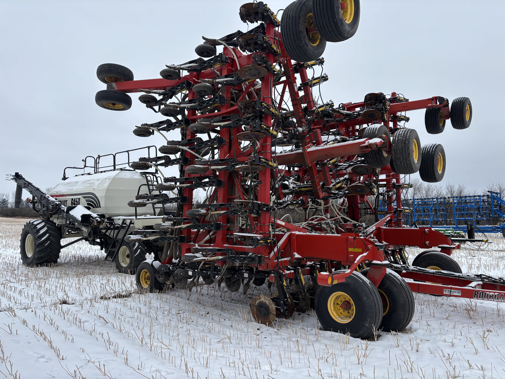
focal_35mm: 26
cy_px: 190
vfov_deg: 53.1
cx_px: 252
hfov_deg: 67.3
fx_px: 379
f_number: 1.6
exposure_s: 1/1499
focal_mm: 5.96
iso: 50
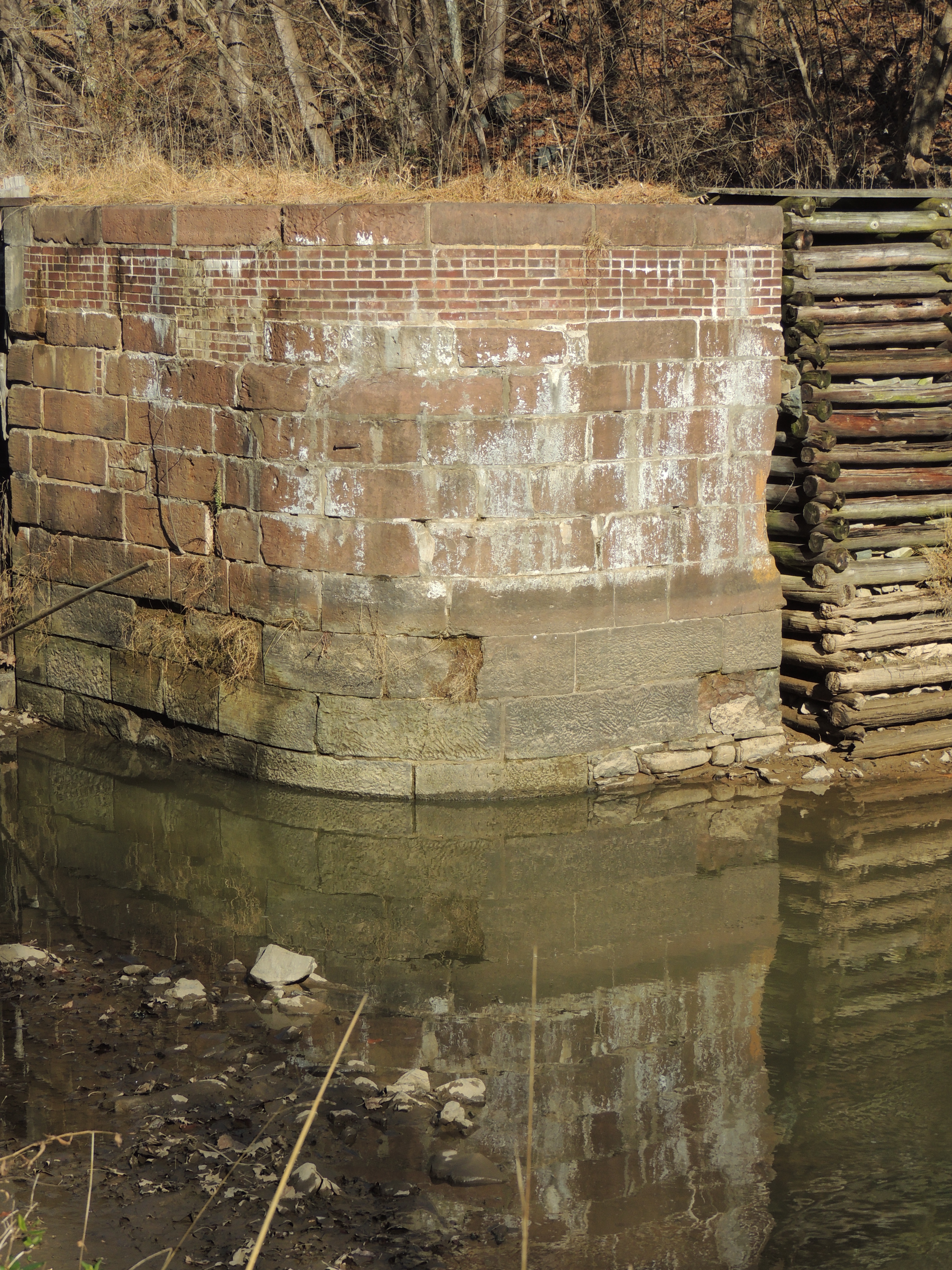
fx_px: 3117
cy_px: 635
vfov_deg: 23.0
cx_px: 476
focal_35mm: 85
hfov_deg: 17.4
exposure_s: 1/640
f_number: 4
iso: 100
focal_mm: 15.1
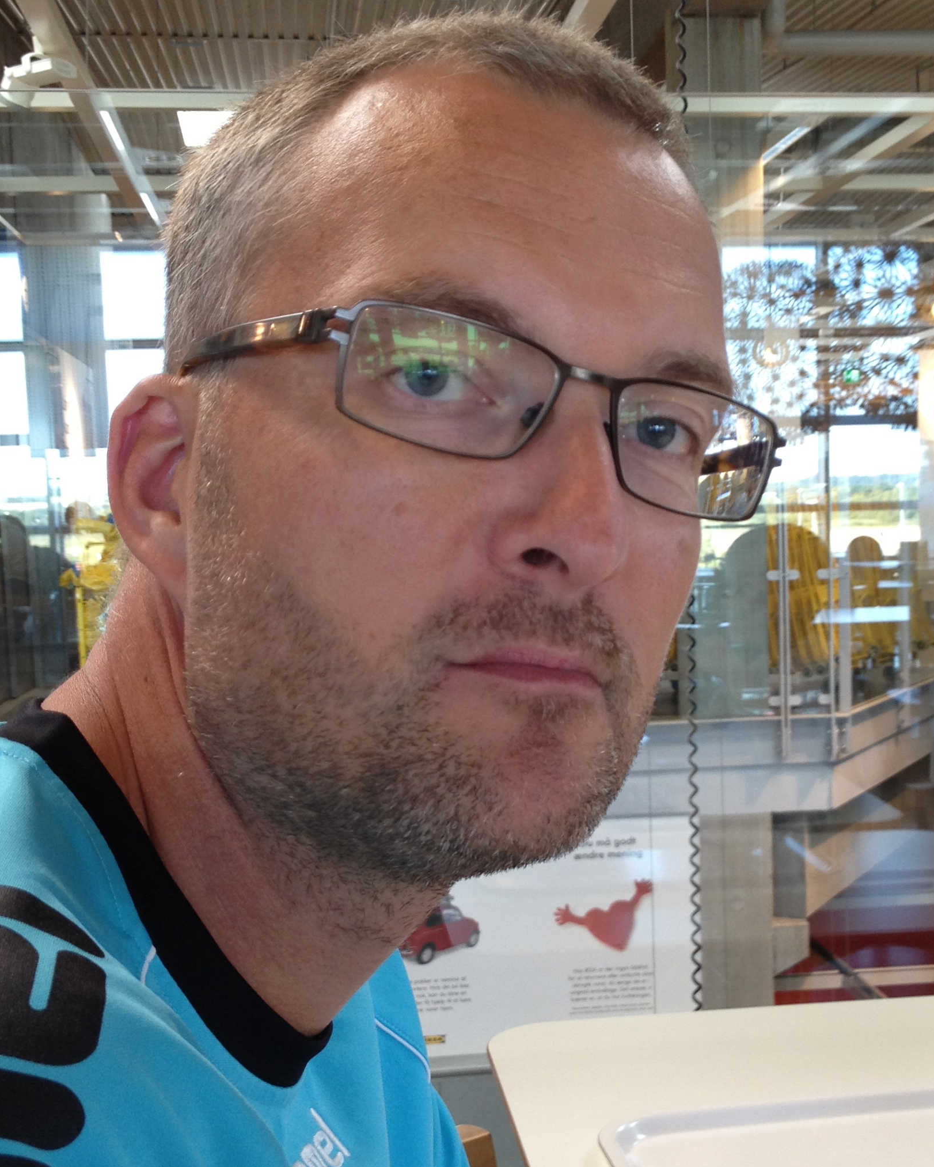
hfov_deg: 27.5
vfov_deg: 34.1
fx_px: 1900
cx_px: 565
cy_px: 686
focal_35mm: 55
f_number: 2.4
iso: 50
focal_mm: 4.28
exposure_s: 1/24
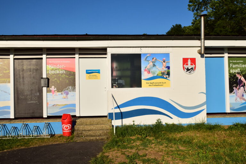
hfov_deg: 47.9
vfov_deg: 33.0
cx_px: 123
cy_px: 82
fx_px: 277
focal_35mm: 40
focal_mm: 27
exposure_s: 1/1250
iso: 200
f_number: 11
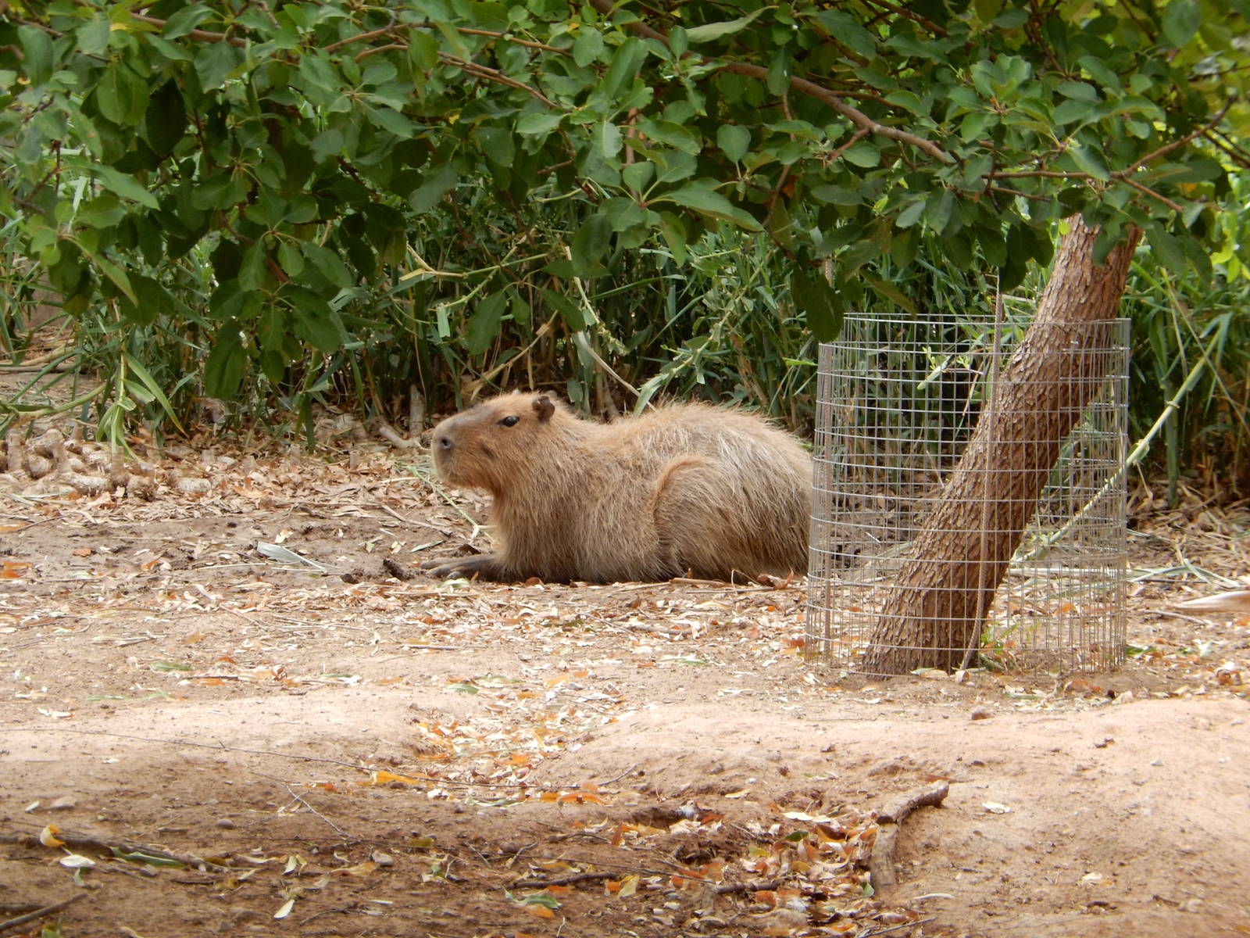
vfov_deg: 6.9
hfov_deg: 9.2
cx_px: 625
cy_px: 469
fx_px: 7764
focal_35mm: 215
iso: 125
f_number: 5.8
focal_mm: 38.6
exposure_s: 1/40
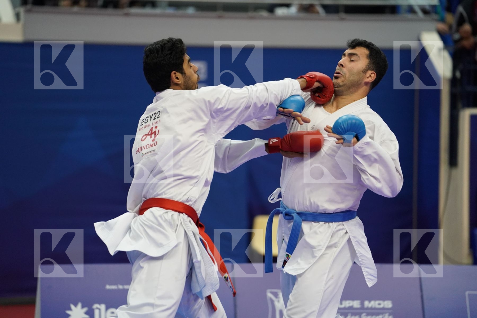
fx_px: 2650
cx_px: 238
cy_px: 159
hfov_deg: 10.3
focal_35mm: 200
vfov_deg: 6.9
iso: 3200
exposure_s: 1/1000
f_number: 2.8
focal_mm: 200
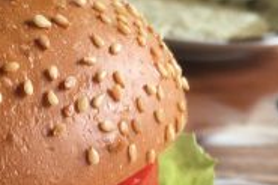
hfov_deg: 17.6
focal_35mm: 114
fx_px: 880
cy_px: 344
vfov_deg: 11.1
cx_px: 18
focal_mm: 4.15
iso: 32
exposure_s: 1/100
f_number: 2.2
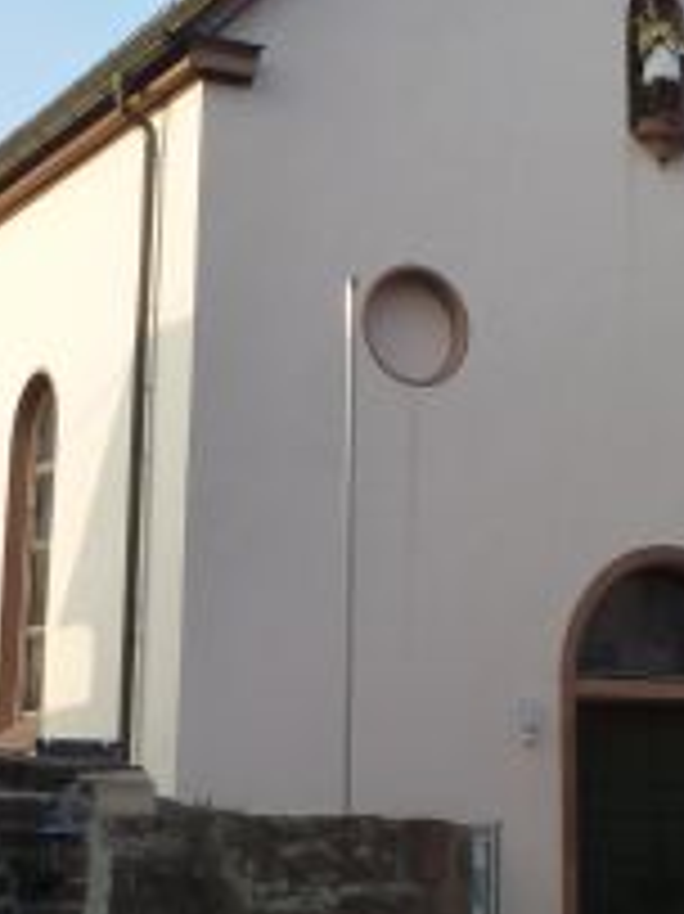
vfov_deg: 26.1
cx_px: 472
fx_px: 1952
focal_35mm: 74
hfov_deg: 19.8
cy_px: 248
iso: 160
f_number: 4
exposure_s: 1/320
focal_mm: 4.3
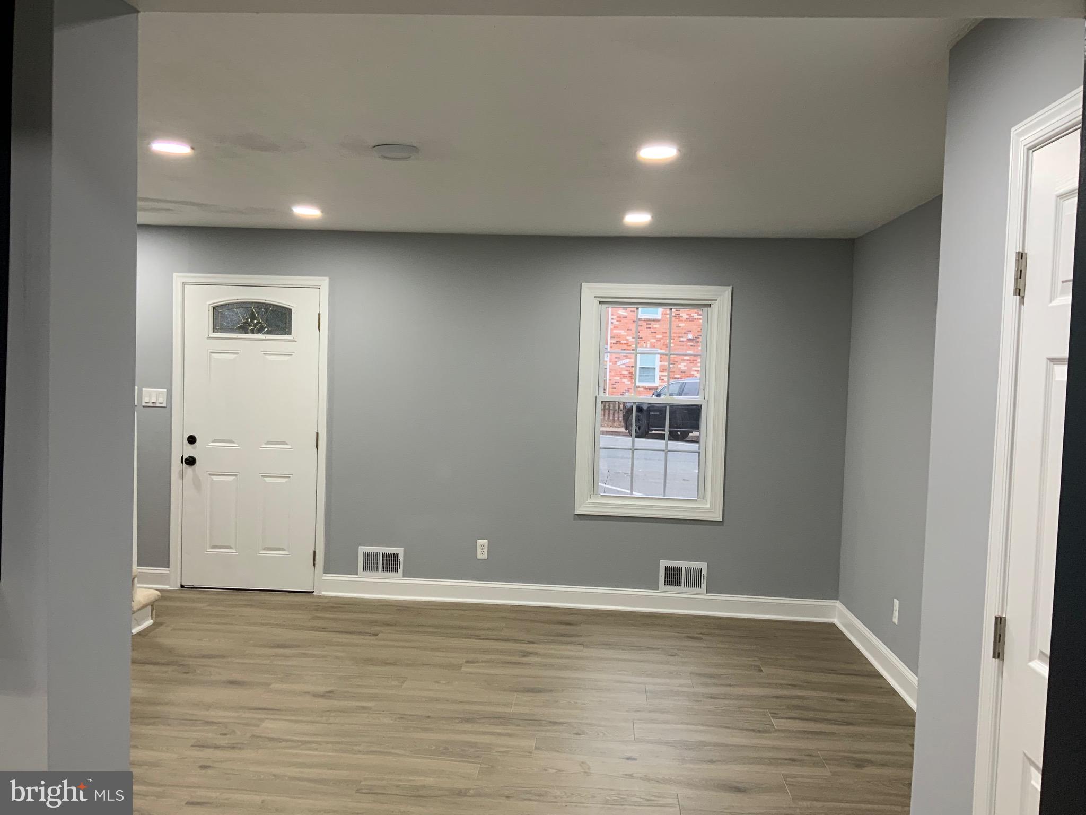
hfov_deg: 61.7
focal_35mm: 29
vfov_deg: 48.2
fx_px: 910
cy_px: 408
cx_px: 543
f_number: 1.8
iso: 80
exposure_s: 1/60
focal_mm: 3
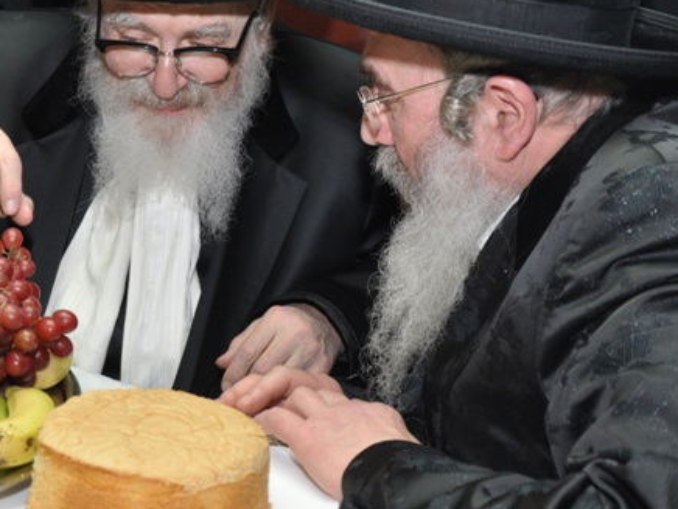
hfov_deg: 26.1
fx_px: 1449
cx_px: 194
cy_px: 156
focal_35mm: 74
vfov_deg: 19.8
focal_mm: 28
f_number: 4.5
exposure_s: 1/60
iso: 400
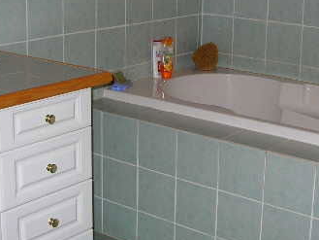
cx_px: 187
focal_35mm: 70
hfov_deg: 27.7
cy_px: 81
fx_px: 645
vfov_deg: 21.0
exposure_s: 1/60.1
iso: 50
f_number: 2.7
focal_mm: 6
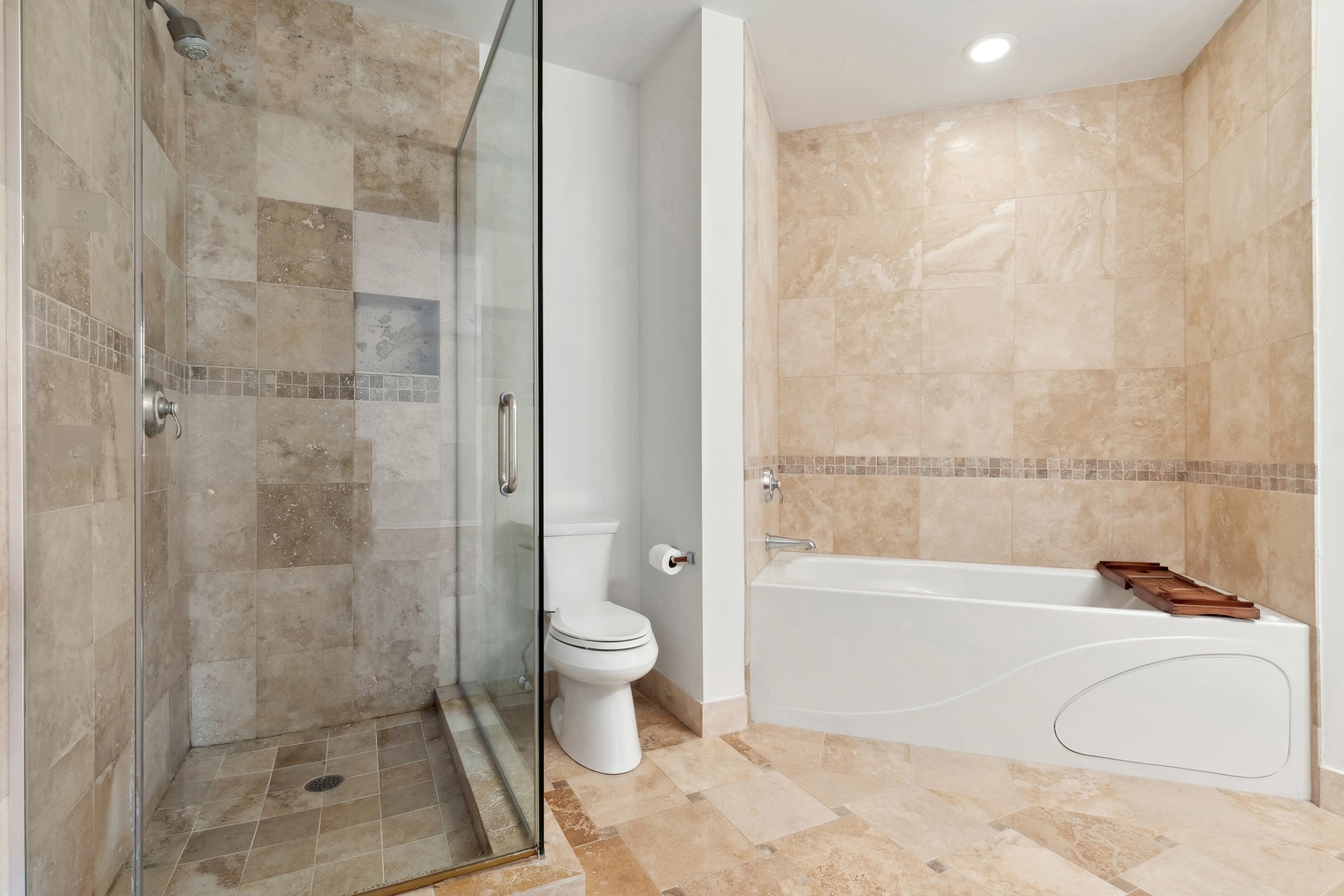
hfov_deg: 96.7
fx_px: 597
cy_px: 440
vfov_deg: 73.8
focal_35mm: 16
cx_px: 681
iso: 200
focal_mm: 10
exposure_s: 1/2.5
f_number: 9
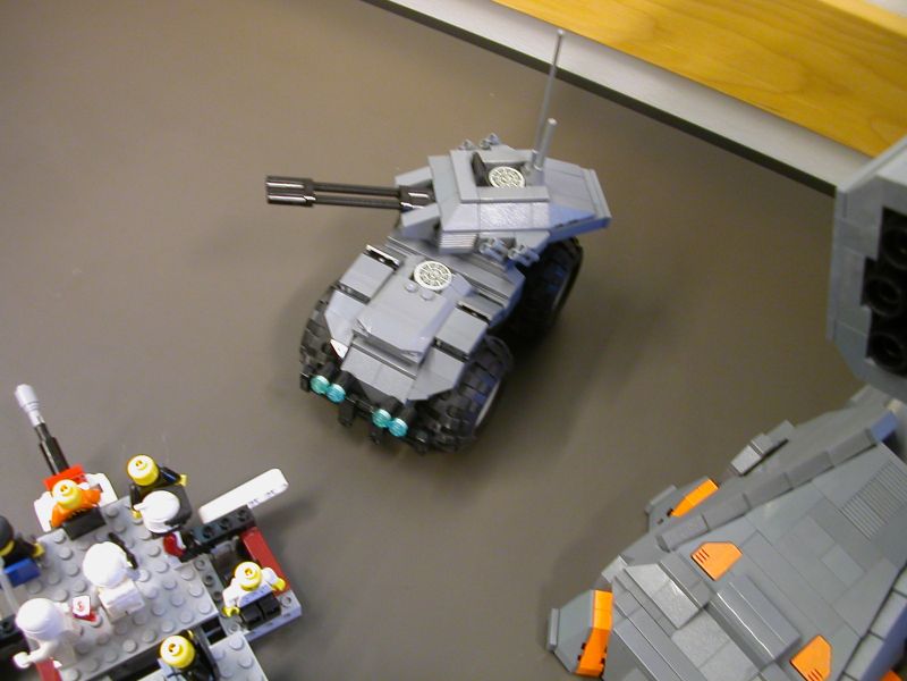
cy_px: 340
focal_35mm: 37
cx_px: 454
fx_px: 969
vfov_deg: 38.7
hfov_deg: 50.1
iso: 116
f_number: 2.7
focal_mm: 5.6
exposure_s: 1/4.2
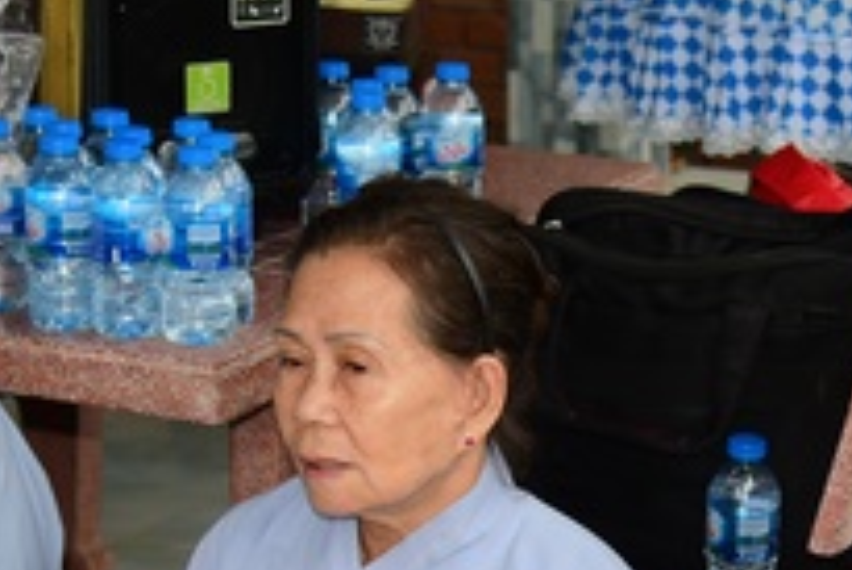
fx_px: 3008
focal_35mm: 127
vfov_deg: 10.7
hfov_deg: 15.8
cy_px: 607
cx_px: 856
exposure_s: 1/80
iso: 320
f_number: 4
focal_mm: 40
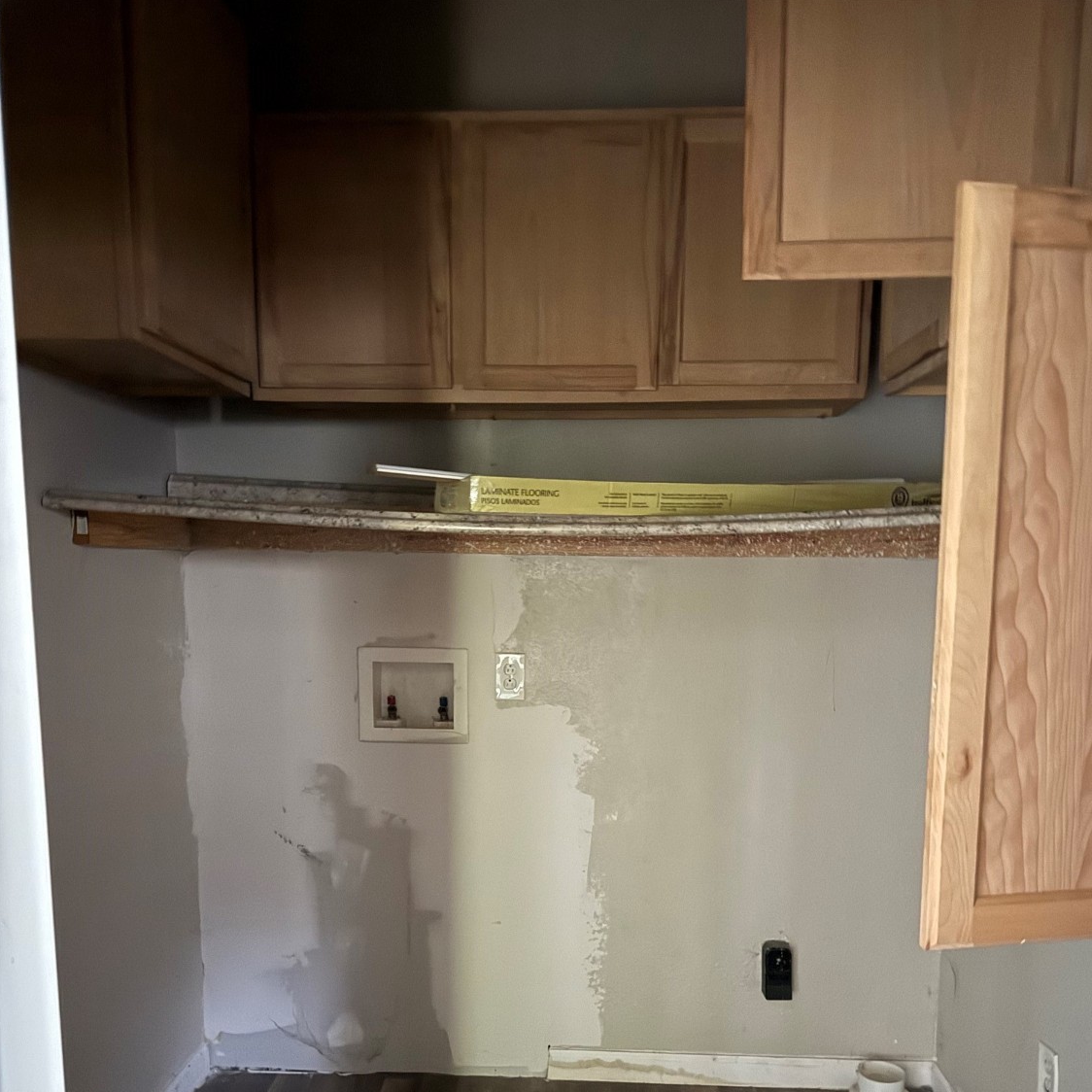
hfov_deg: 55.6
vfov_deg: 54.3
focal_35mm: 29
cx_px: 556
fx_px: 1035
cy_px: 742
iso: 1250
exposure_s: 1/9
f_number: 1.78
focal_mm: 6.76
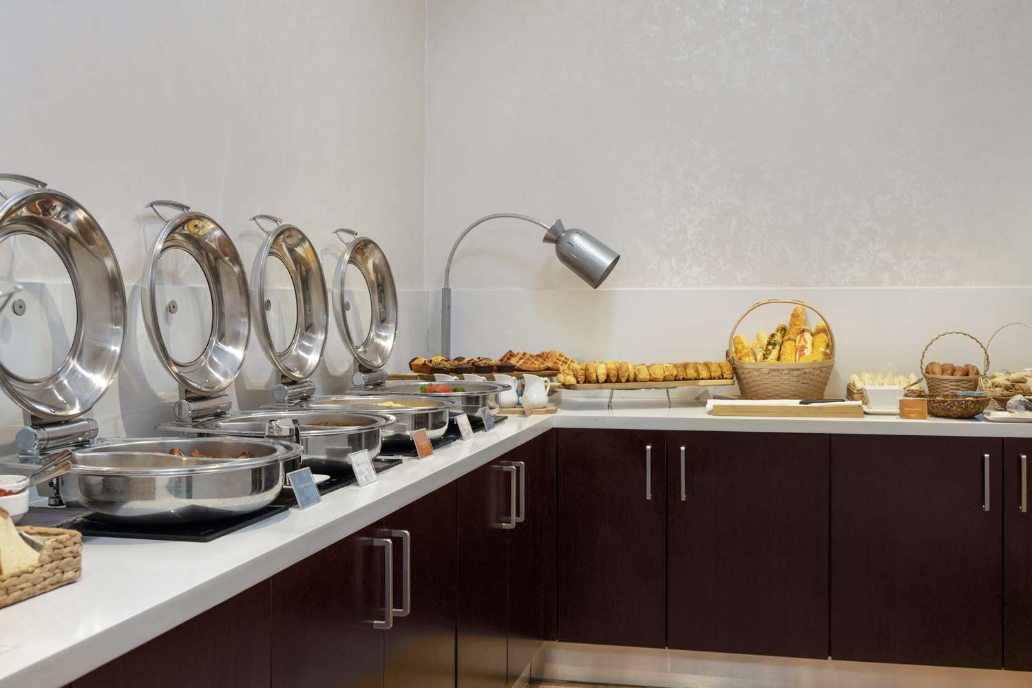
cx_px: 516
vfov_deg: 35.0
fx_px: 1089
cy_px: 344
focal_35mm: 38
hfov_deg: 50.7
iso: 250
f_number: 7.1
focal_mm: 38
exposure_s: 1/10
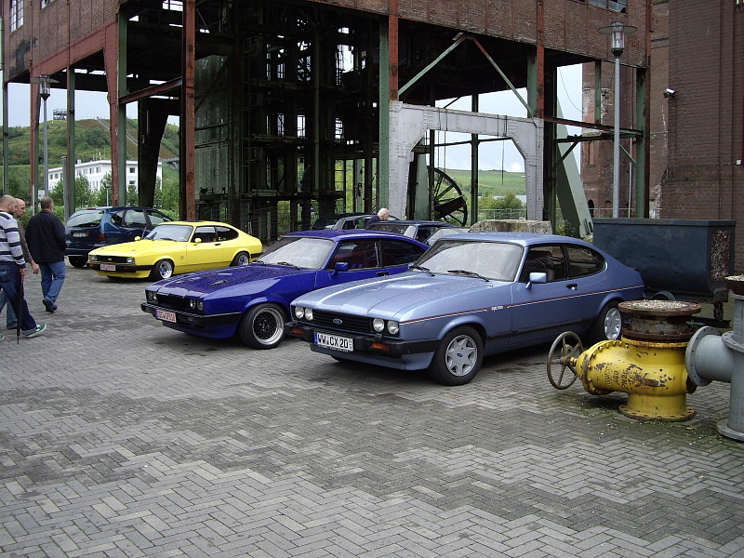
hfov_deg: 49.0
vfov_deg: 37.7
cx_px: 372
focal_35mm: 38
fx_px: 817
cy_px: 279
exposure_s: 1/160
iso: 100
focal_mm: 7.9
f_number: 2.8
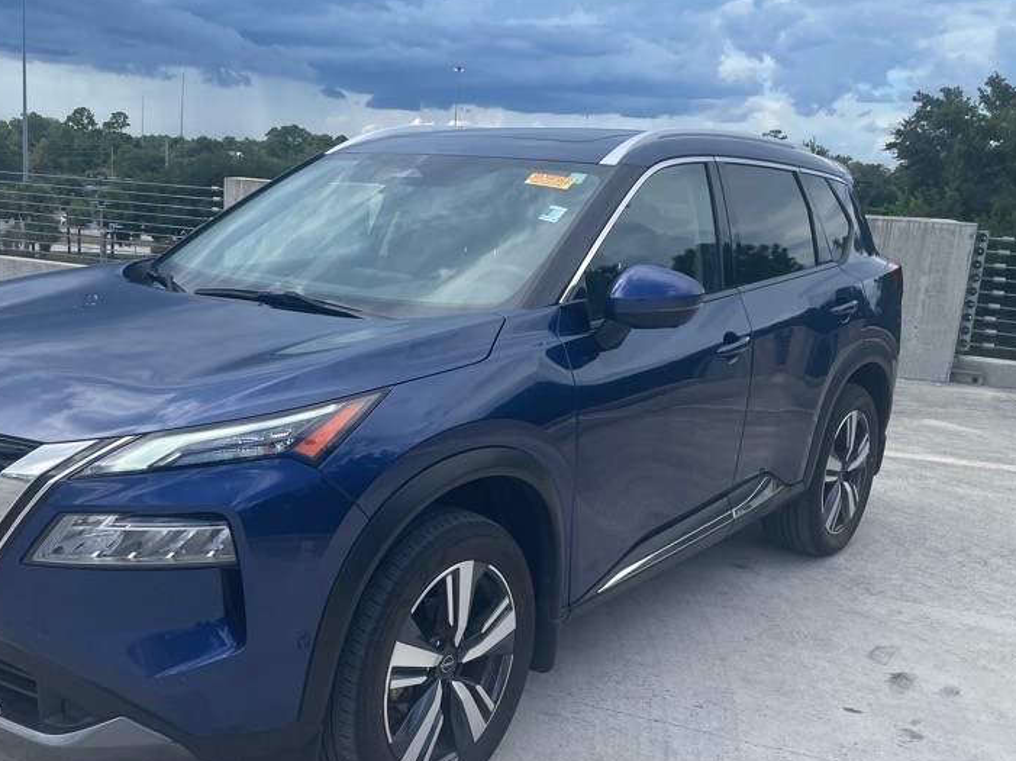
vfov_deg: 37.6
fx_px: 1115
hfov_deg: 48.5
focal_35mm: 38
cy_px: 432
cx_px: 374
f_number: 1.6
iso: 32
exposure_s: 1/2212
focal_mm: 4.2
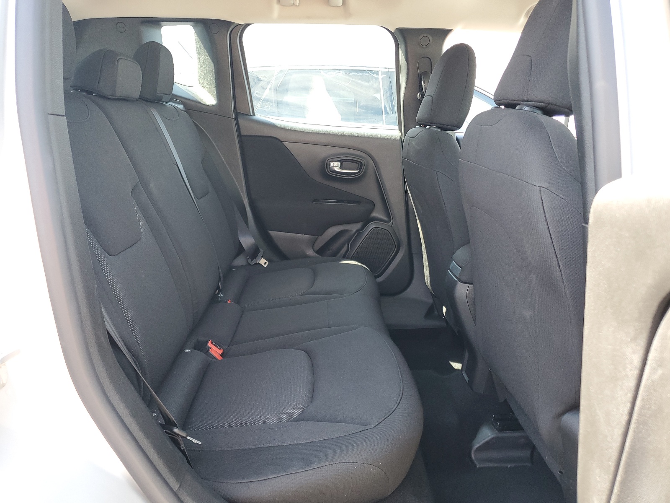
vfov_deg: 53.1
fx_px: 503
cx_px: 335
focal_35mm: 26
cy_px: 252
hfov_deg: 67.3
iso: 96
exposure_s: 1/120
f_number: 1.5
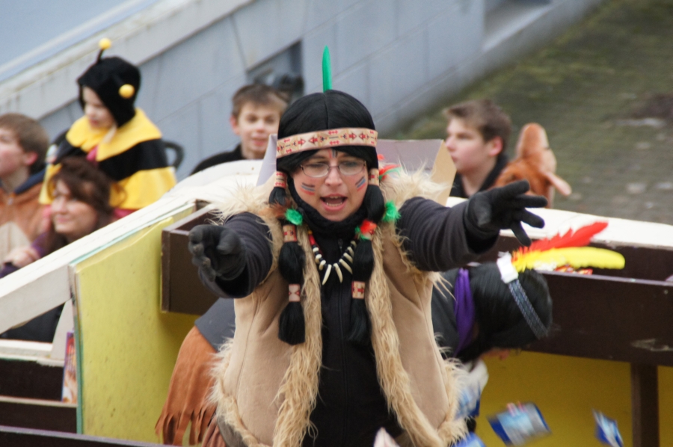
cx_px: 336
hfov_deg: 6.9
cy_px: 224
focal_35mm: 300
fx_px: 5602
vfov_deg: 4.6
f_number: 6.3
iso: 1600
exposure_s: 1/100
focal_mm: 200
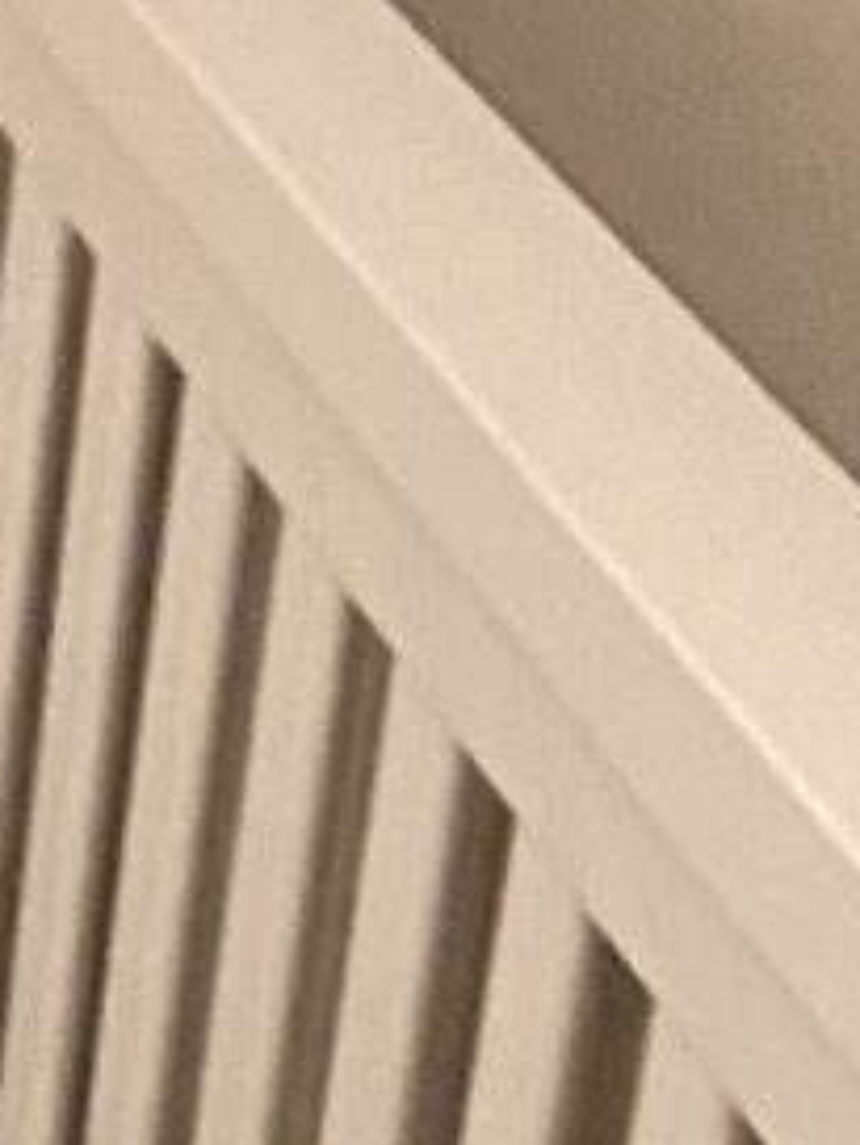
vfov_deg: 9.5
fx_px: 6454
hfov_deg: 7.0
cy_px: 2303
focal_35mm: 195
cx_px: -1472
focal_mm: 4.25
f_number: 1.8
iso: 500
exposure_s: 1/30
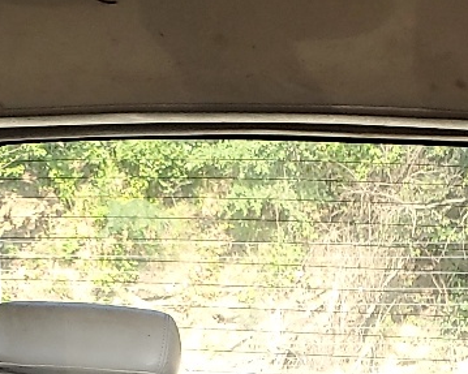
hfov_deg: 17.0
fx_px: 1565
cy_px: 748
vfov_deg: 12.1
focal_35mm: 113
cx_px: 265
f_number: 1.5
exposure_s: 1/60.2
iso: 69
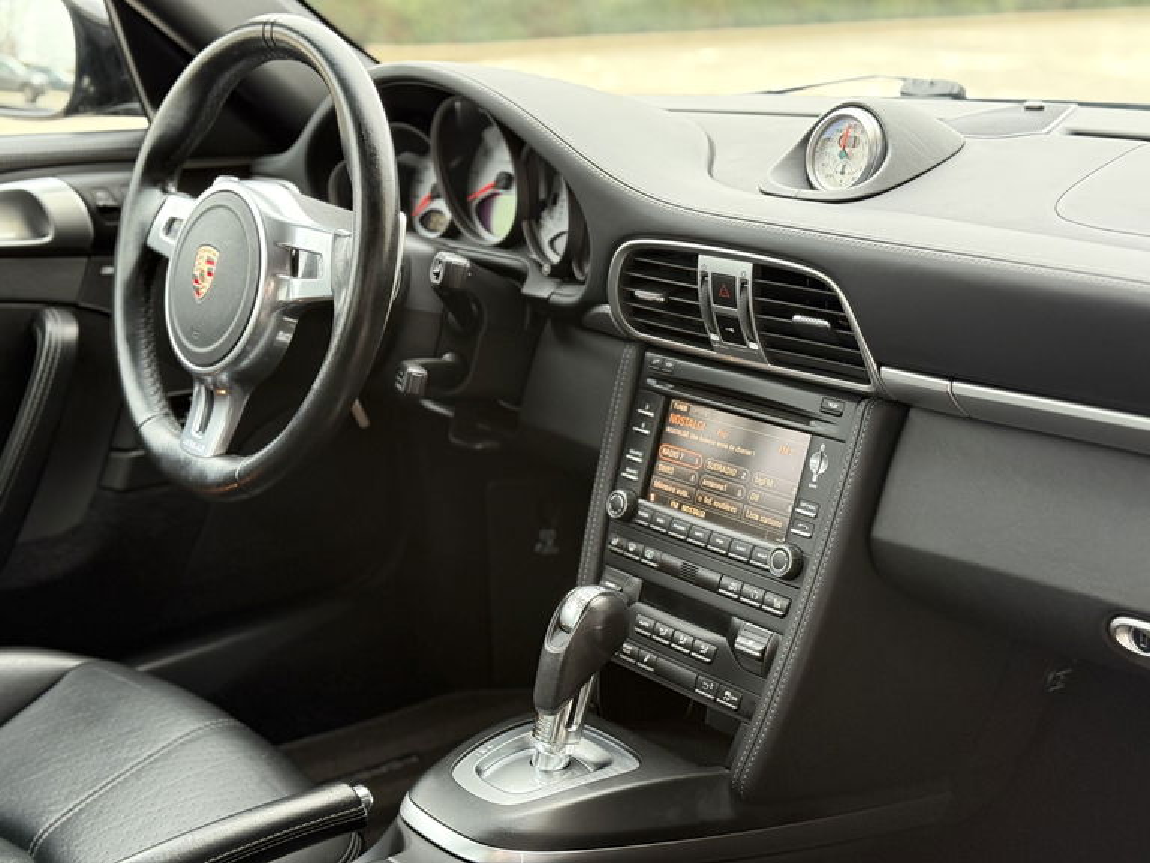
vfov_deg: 30.3
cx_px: 575
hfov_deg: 39.7
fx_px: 1595
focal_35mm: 48
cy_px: 432
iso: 250
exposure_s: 1/41
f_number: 1.78
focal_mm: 6.76
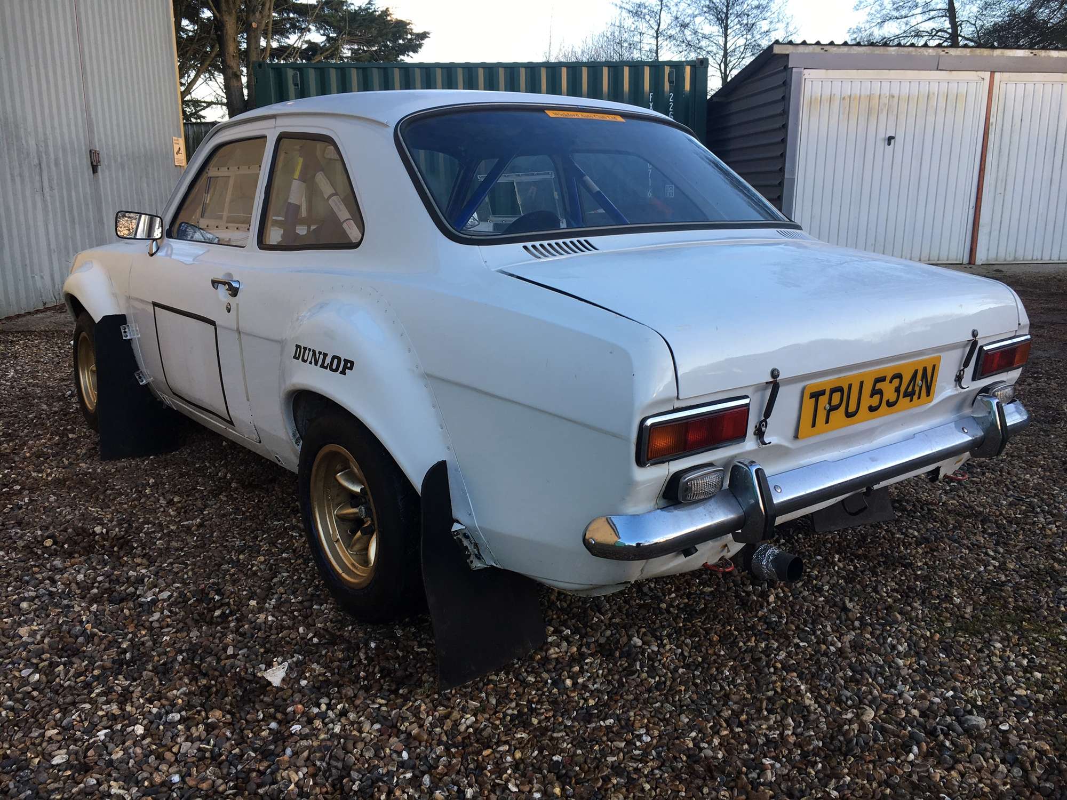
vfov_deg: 48.2
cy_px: 400
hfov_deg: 61.7
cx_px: 534
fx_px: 894
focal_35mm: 29
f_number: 2.2
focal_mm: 4.15
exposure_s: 1/100
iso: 25
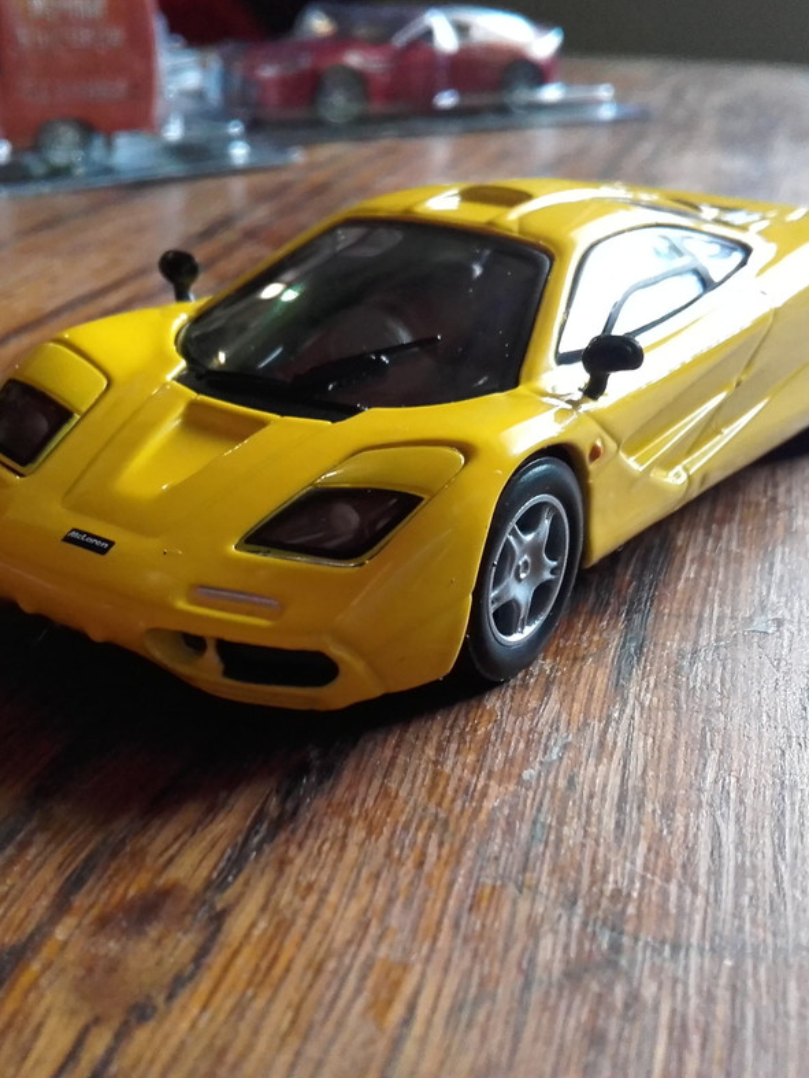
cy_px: 533
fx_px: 1308
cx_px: 358
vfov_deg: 44.8
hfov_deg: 34.3
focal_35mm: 42
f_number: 2.2
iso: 180
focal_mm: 3.3
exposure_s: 1/16
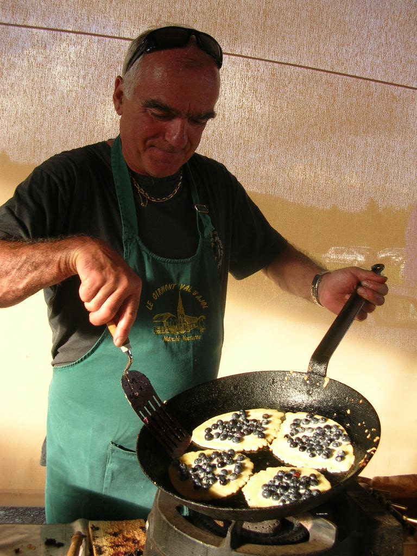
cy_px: 278
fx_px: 562
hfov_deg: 40.7
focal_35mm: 35
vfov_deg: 52.6
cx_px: 208
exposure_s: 1/59.8
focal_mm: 5.8
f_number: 2.8
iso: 50
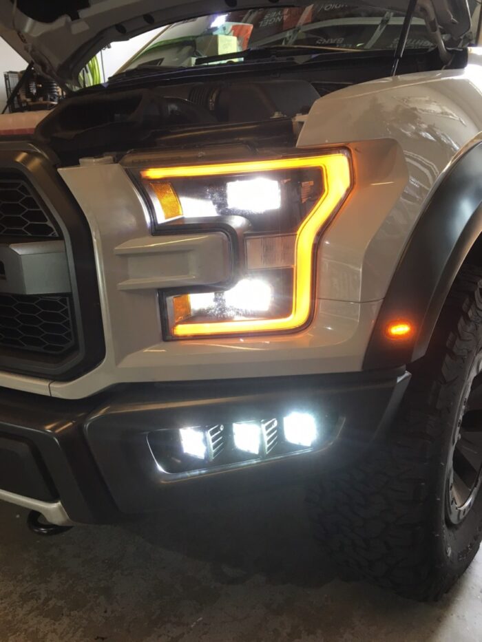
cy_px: 321
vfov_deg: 61.7
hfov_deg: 48.2
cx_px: 241
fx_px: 538
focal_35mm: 29
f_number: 2.2
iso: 40
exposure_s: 1/30
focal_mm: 4.15
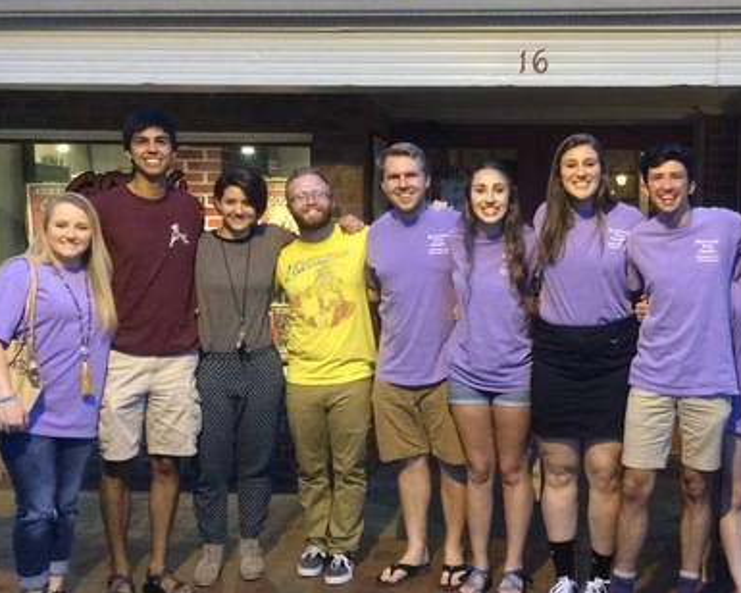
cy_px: 347
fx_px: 1162
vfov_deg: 28.6
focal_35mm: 53
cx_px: 533
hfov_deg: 34.8
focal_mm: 4.15
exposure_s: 1/17
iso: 320
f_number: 2.2
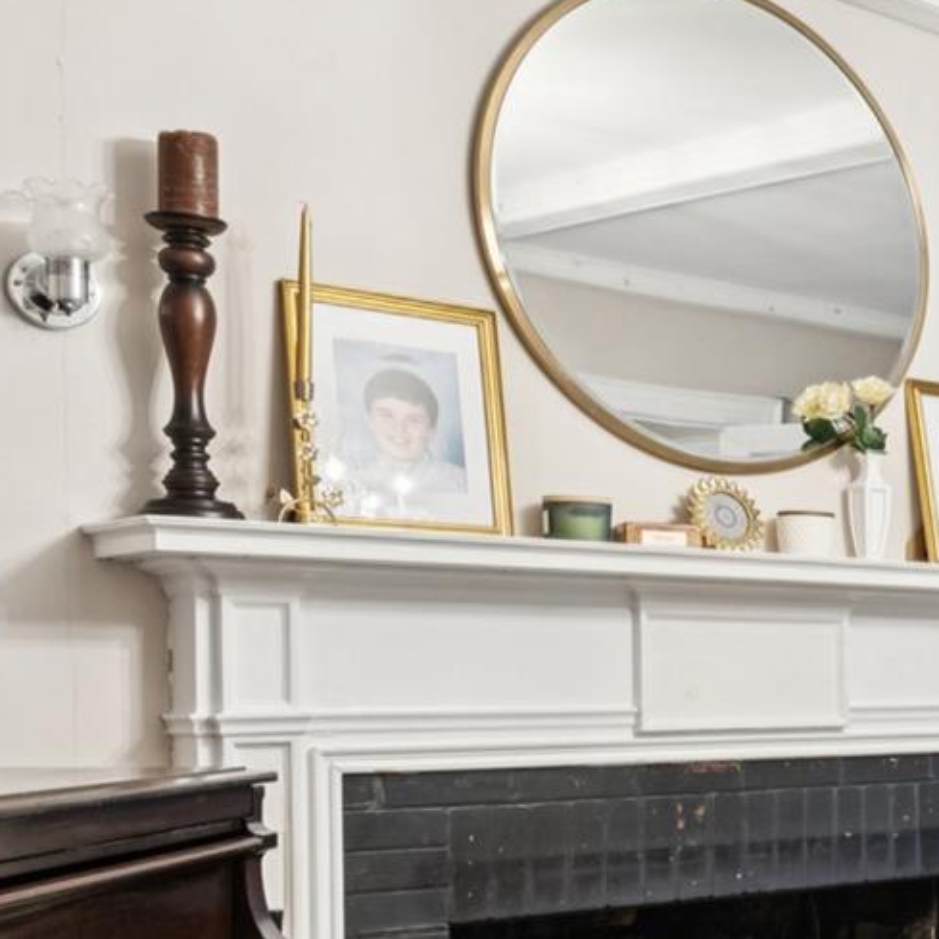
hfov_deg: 23.7
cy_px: 761
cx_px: 1421
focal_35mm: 57
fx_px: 1749
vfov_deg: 29.3
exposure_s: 1/2
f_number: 9
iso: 250
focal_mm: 16
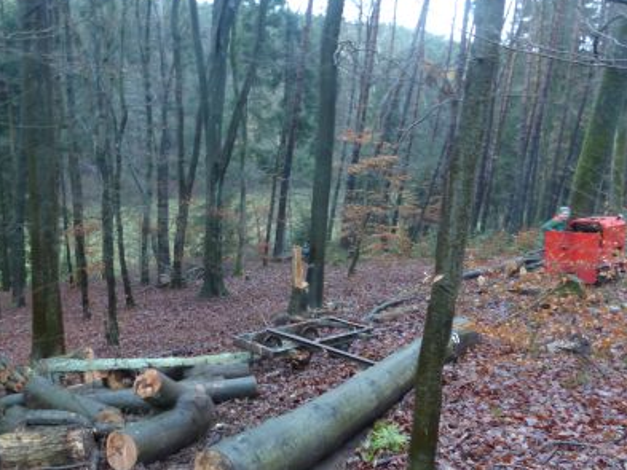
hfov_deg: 52.3
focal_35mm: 35
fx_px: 634
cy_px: 254
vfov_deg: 40.7
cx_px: 250
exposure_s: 1/8
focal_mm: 4.5
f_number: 2.8
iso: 400
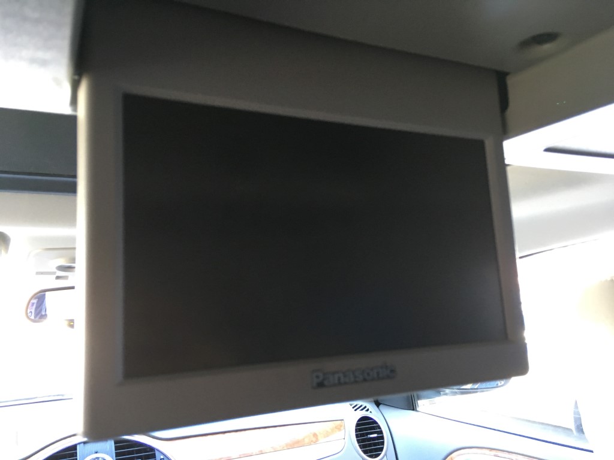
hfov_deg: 61.7
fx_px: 514
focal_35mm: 29
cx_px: 307
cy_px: 230
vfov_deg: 48.2
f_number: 2.2
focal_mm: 4.15
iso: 125
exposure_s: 1/30
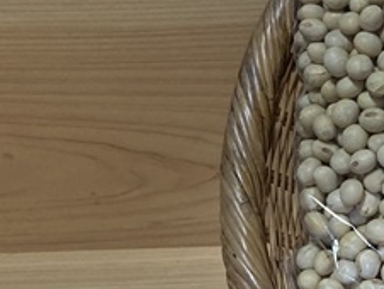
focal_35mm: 99
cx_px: 644
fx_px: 1099
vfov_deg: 14.9
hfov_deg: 17.1
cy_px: 189
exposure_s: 1/75
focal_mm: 3.99
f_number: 1.8
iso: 80
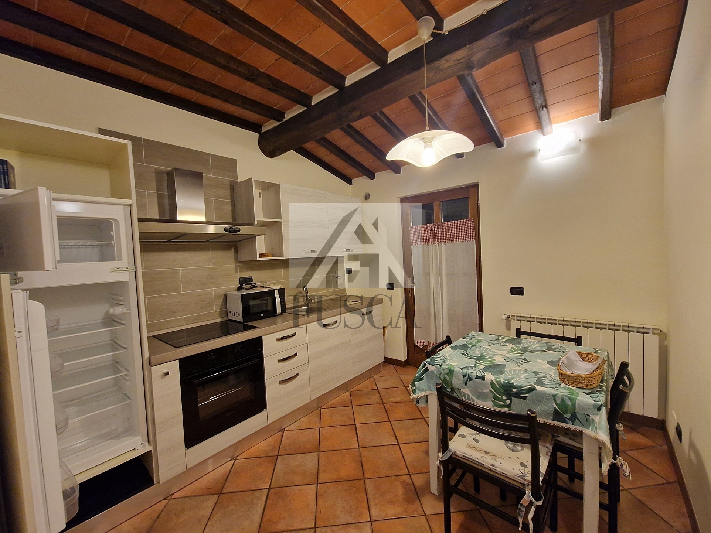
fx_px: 267
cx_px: 356
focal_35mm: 13
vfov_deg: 89.9
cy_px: 266
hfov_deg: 106.2
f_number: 2.2
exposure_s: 1/50
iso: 400
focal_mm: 2.2
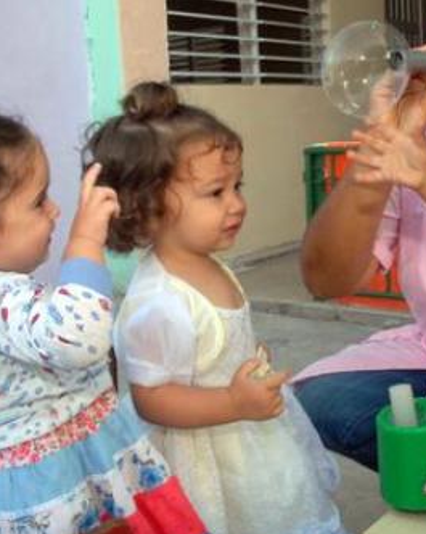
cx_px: 344
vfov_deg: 38.1
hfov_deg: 30.0
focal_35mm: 49
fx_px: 773
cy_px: 255
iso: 400
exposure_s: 1/60
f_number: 13
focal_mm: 18
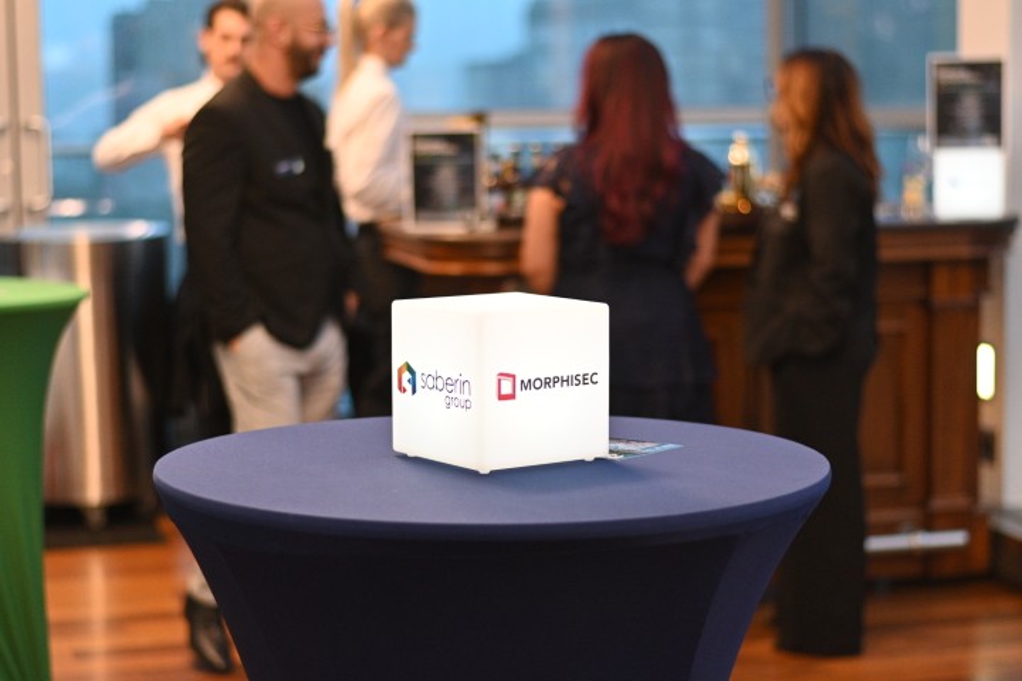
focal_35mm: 75
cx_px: 511
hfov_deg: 27.0
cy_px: 340
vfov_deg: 18.2
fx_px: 2129
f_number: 1.8
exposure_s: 1/400
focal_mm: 50
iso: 1000
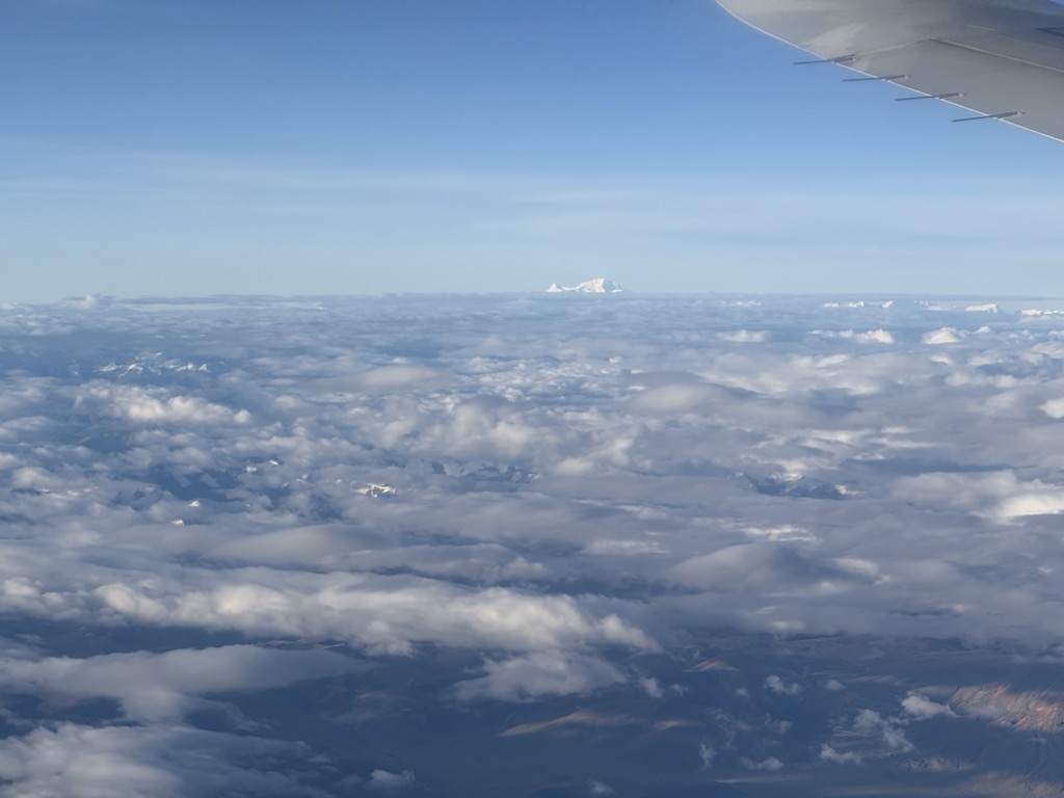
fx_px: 3688
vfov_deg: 12.3
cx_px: 532
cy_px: 399
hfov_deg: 16.4
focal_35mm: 120
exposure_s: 1/1271
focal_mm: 15.66
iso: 50
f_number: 2.8
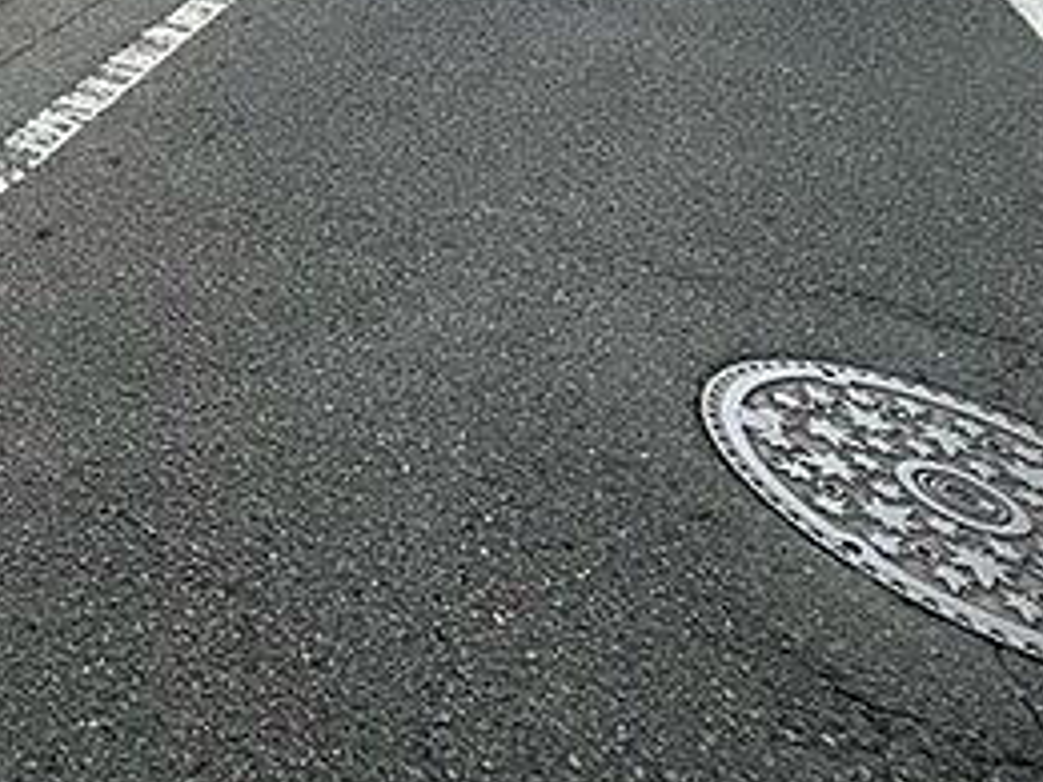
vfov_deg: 37.5
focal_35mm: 31
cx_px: -172
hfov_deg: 42.0
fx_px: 934
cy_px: -90
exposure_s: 1/727
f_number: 1.8
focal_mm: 1.57
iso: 32
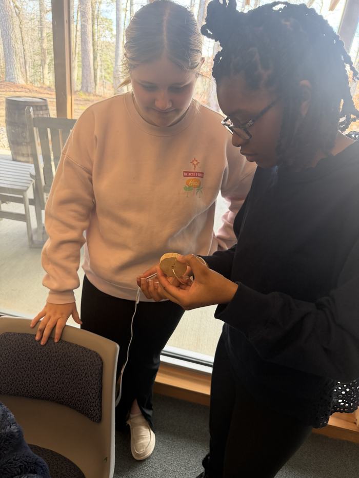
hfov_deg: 56.8
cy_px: 239
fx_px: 332
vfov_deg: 71.6
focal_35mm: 24
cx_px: 180
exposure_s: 1/98
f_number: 1.78
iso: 200
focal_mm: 6.76
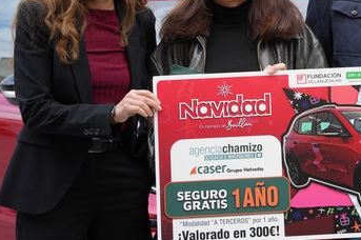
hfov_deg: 16.0
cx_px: 358
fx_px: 1262
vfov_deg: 10.9
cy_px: 87
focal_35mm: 126
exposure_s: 1/250
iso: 100
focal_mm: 54
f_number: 4
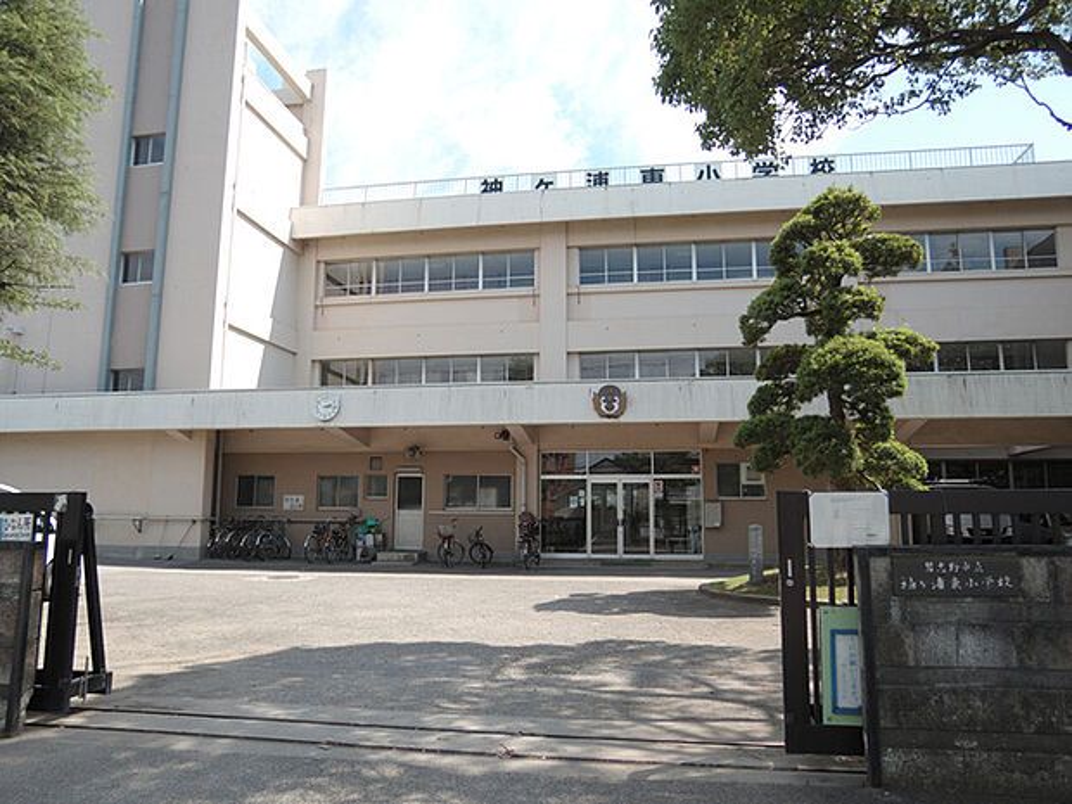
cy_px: 402
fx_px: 743
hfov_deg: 71.6
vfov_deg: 56.8
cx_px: 536
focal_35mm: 24
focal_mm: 5.1
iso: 80
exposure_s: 1/100
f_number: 2.8
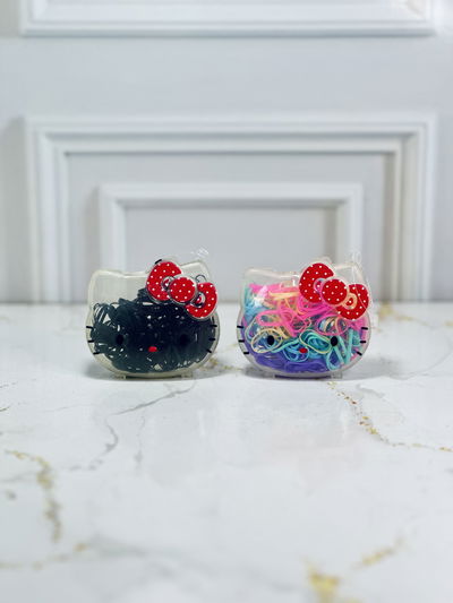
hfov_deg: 19.1
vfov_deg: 25.3
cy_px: 302
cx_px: 226
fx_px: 1343
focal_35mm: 77
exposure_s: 1/100
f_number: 2.8
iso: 160
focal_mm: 9
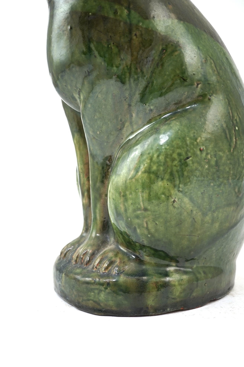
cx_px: 122
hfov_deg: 29.9
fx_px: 457
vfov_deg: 43.6
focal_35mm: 45
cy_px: 184
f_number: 5.6
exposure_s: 1/80
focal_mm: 30
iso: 400
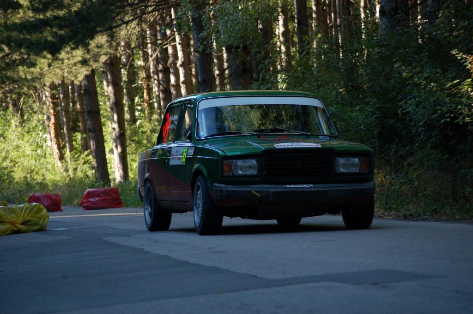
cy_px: 157
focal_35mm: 183
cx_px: 236
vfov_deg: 7.5
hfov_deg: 11.2
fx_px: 2402
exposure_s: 1/500
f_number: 5
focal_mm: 122
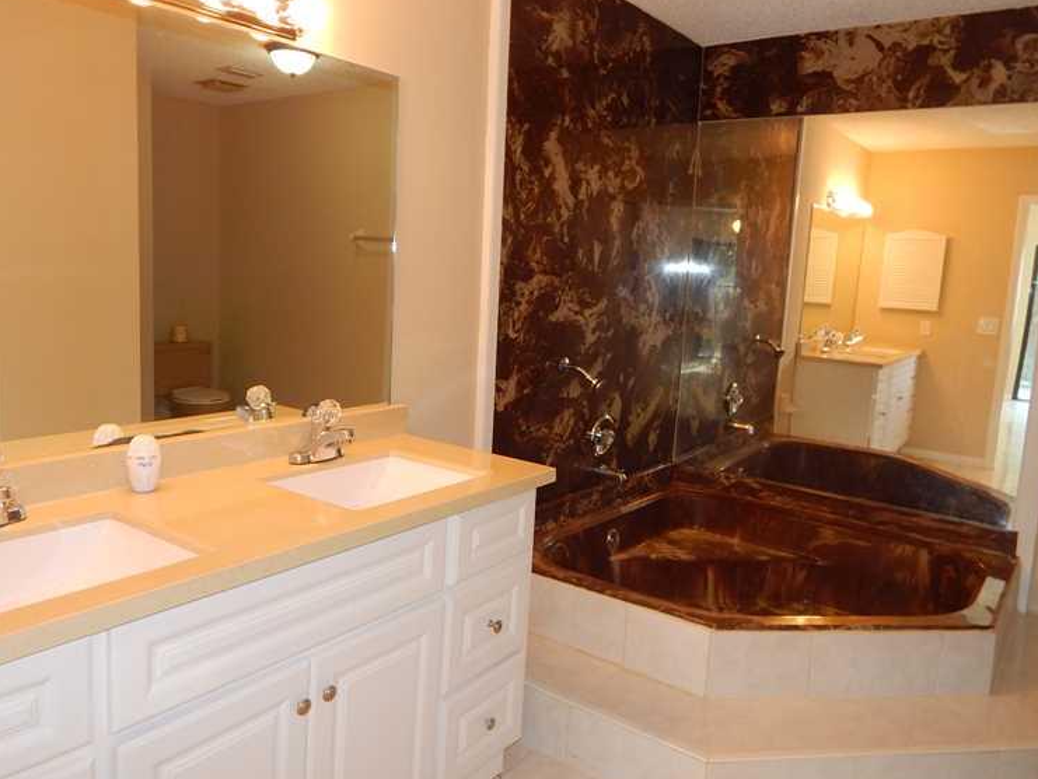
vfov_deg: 51.4
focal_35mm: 27
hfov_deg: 65.3
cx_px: 513
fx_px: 810
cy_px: 382
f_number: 3.1
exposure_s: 1/30
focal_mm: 4.5
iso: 200
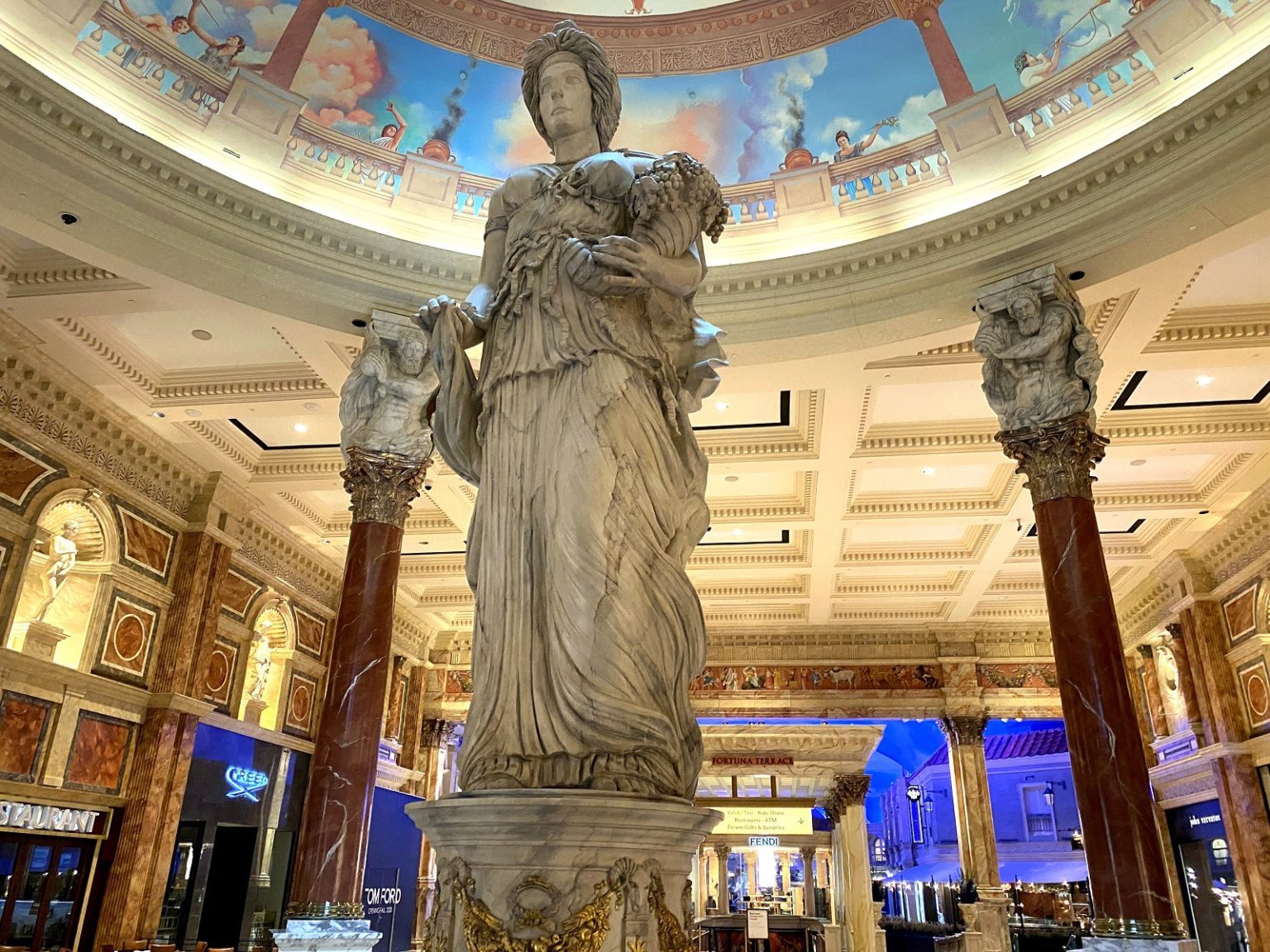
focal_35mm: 26
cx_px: 635
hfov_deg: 67.3
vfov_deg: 53.1
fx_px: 954
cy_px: 476
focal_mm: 4.25
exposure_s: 1/60
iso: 500
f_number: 1.8
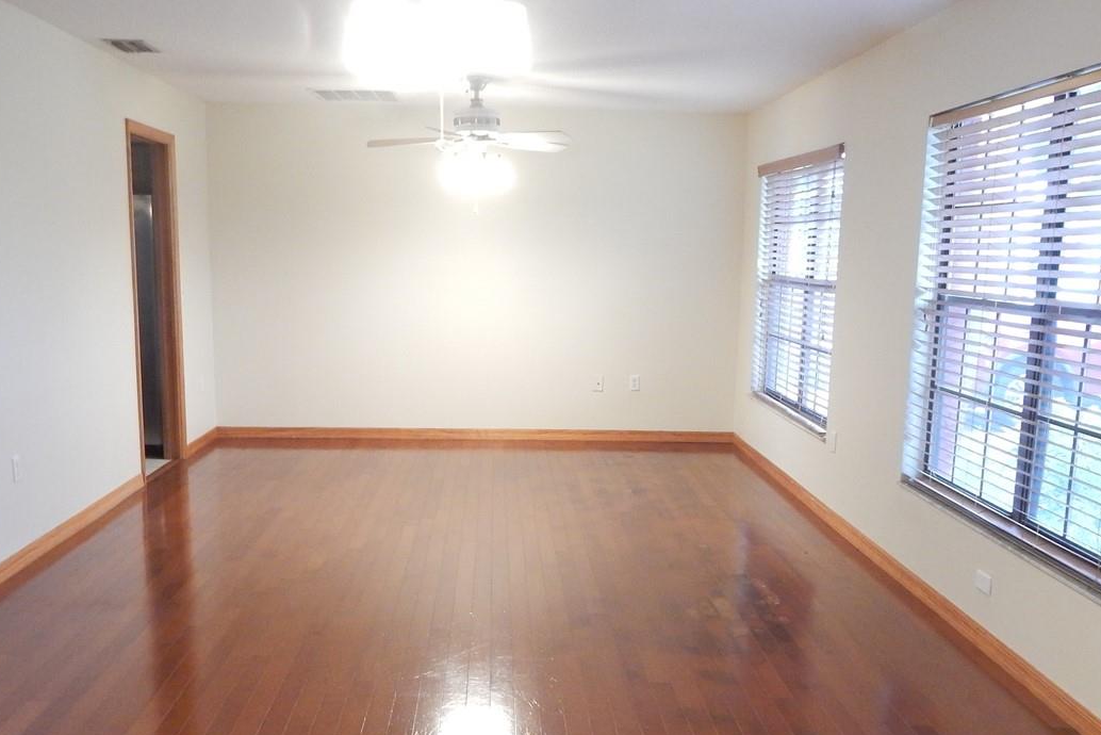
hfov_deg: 51.9
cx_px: 529
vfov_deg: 35.8
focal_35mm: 37
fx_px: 1132
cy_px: 451
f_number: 3
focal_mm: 4
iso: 400
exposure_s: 1/25
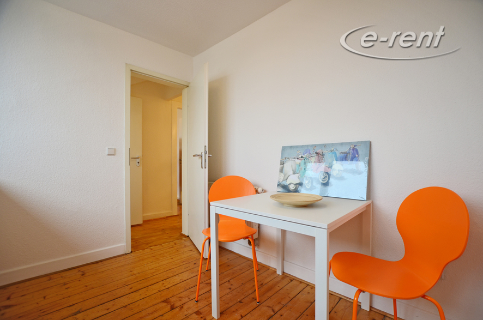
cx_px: 242
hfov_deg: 100.5
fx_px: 201
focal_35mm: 15
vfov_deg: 77.1
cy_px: 160
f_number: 4
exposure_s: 1/60
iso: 250
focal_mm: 10
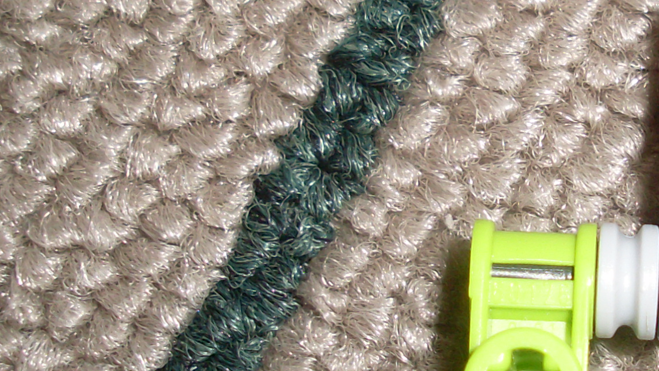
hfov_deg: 18.7
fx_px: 1939
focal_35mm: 111
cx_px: 673
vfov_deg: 10.9
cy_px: 159
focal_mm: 6.3
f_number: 7.7
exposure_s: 1/45
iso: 100
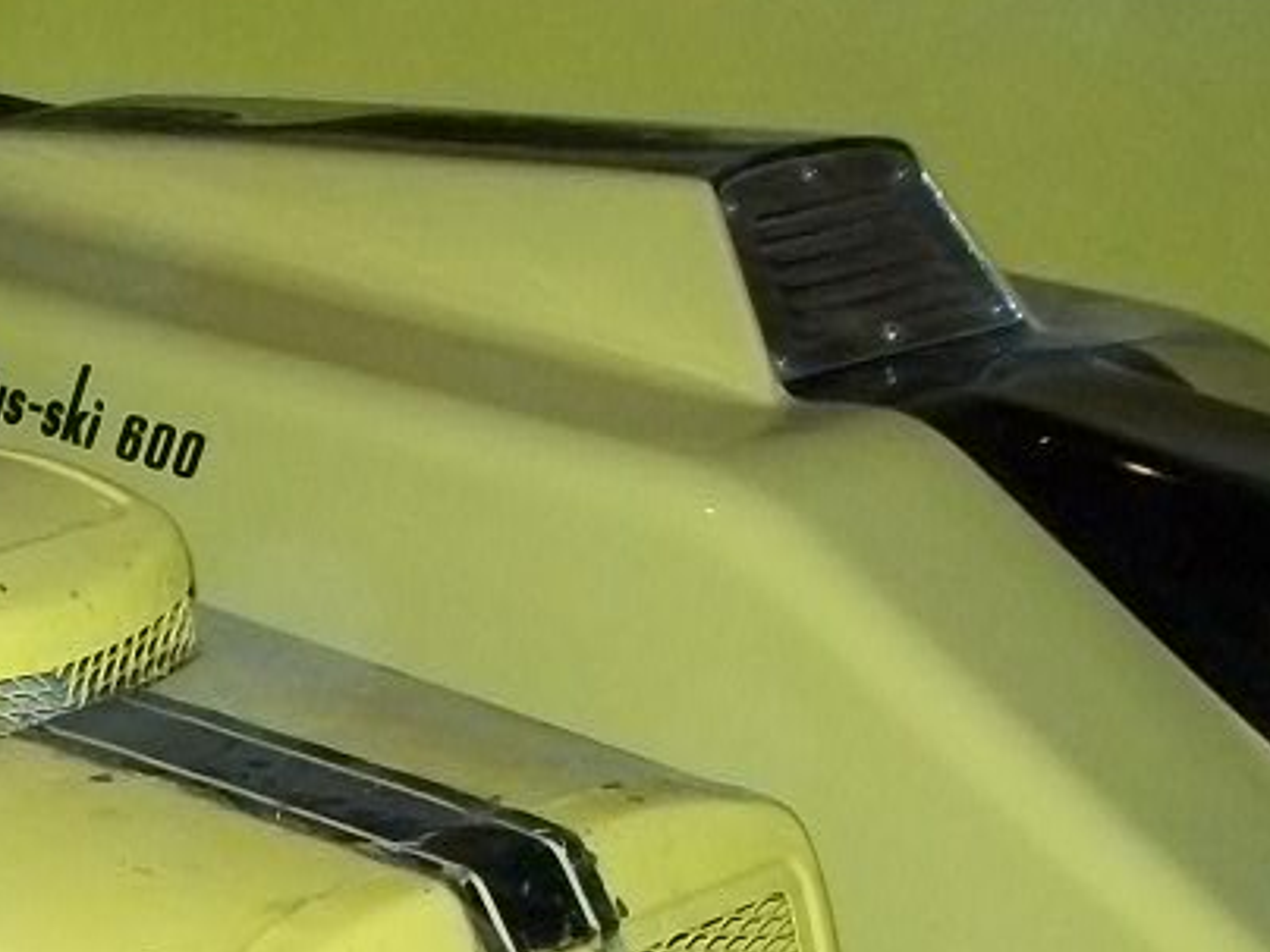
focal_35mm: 114
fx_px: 4182
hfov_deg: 16.4
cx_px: -336
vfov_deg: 12.4
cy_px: 1367
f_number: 2.7
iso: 160
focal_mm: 6
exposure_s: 1/60
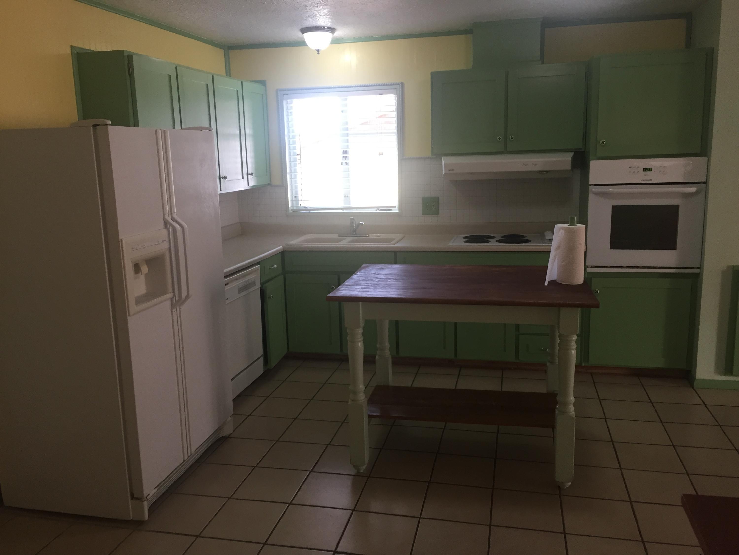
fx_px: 619
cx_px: 370
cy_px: 278
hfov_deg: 61.7
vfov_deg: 48.2
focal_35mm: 29
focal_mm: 4.15
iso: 40
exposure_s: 1/30
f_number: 2.2
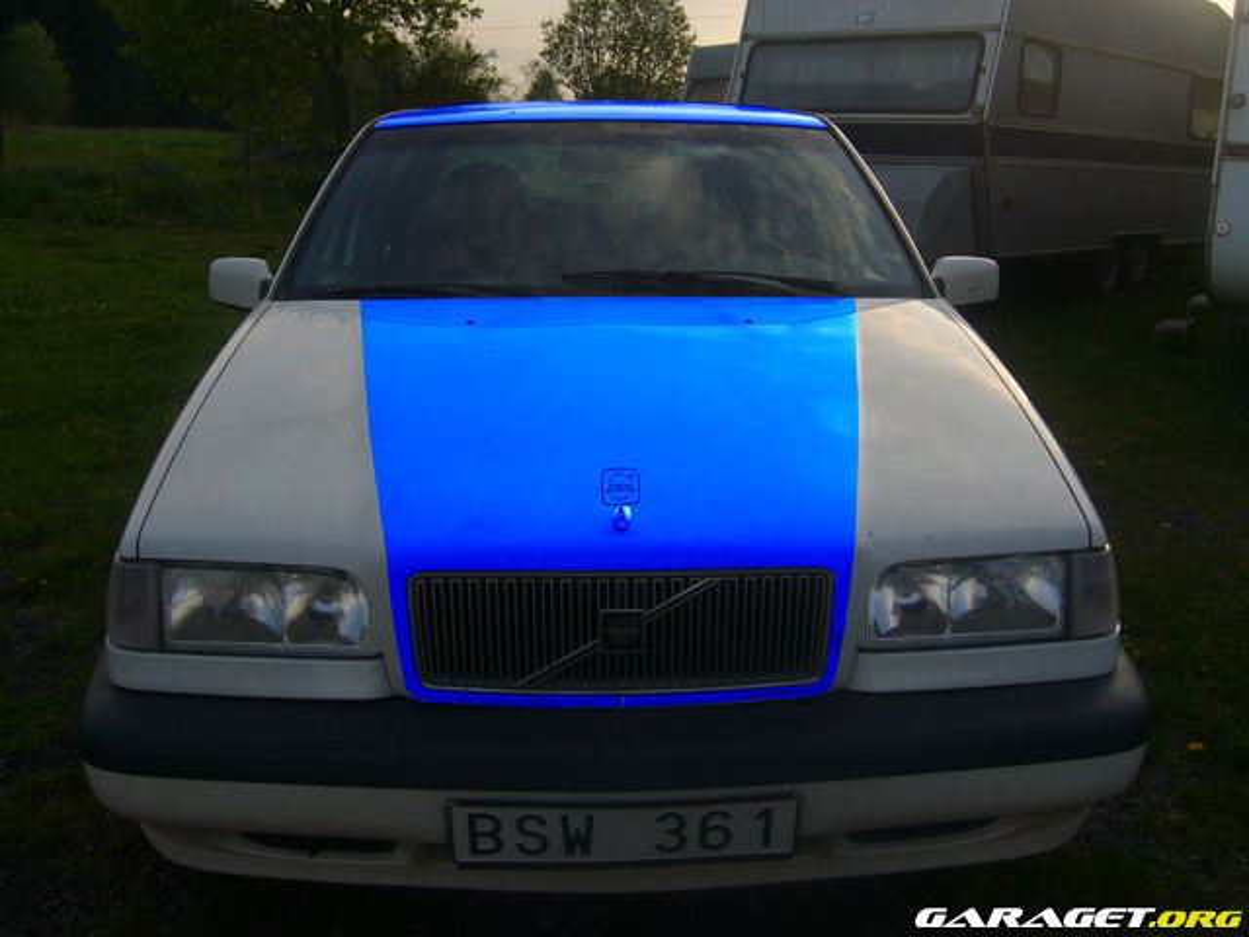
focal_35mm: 35
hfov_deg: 52.6
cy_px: 468
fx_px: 1263
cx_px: 624
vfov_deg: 40.7
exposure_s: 1/250
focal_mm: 5.8
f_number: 5.6
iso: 80
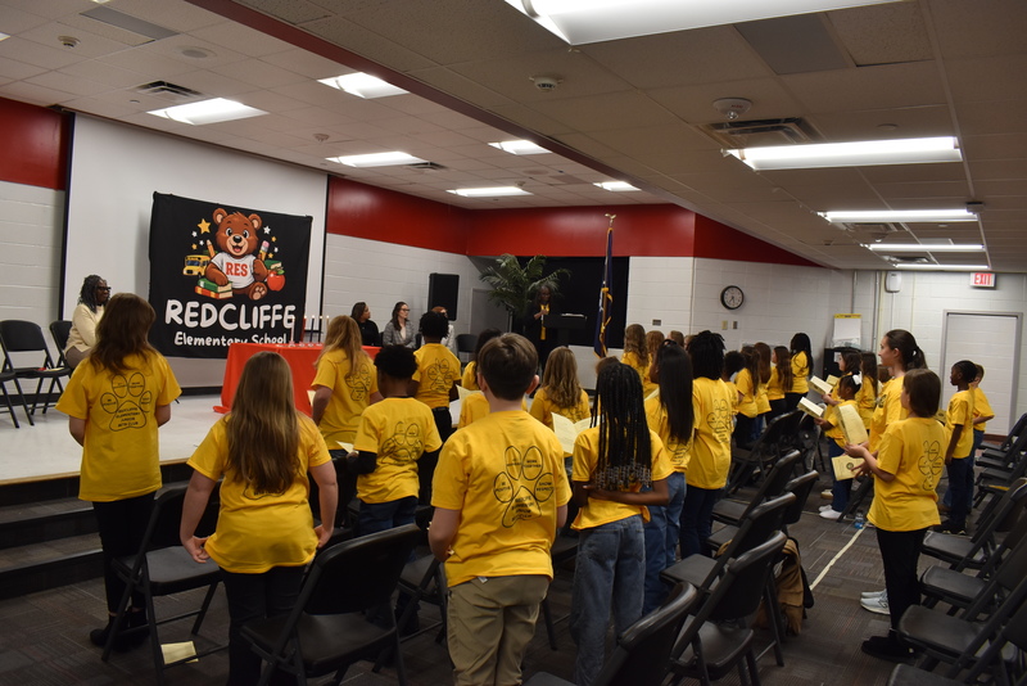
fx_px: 770
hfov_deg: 67.4
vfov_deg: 48.0
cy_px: 343
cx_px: 514
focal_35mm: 27
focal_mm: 18
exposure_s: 1/30
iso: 560
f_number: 7.1
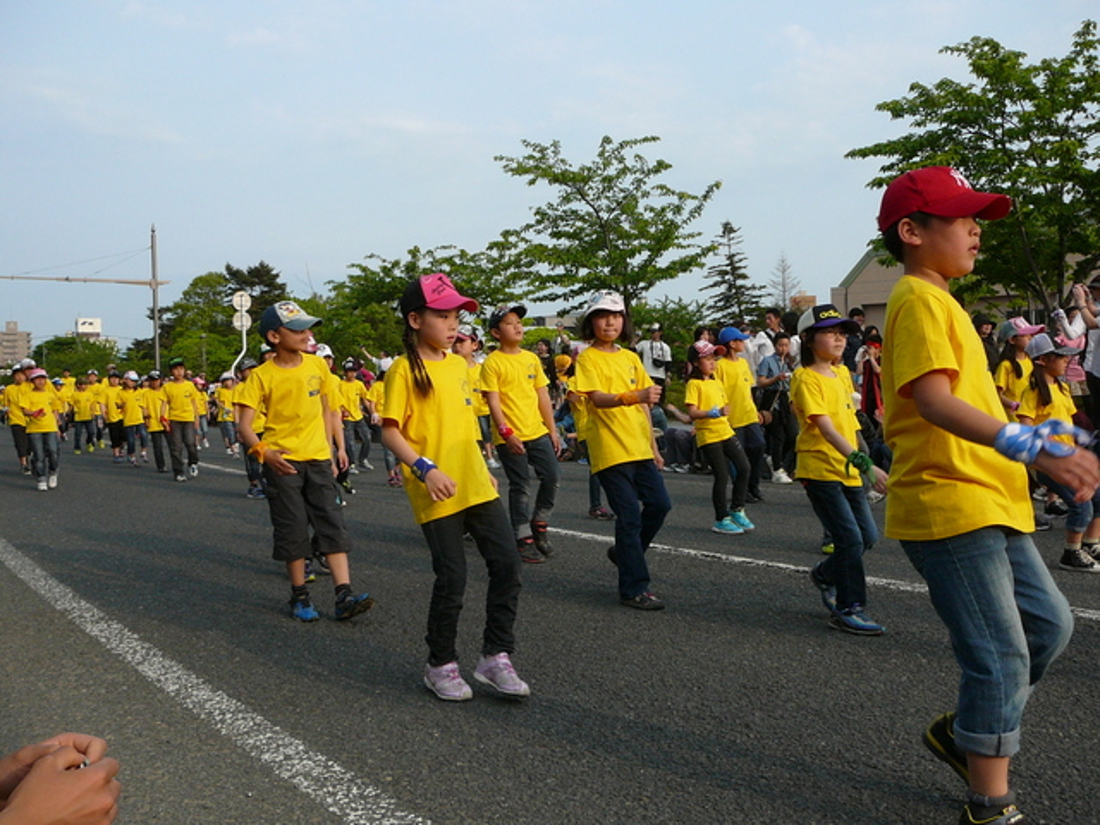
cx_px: 550
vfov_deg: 40.7
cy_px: 412
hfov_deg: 52.6
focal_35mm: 35
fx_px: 1112
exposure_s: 1/320
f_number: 5
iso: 100
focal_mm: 5.2
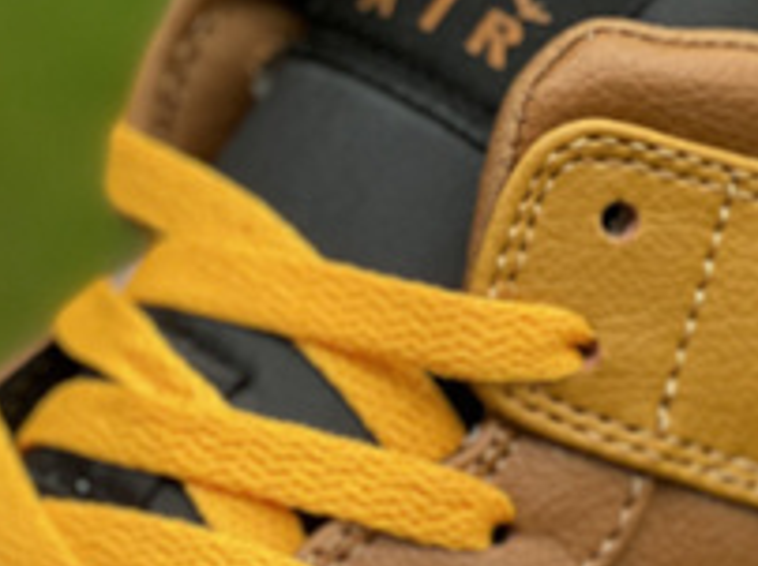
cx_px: 19
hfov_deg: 8.4
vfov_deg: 6.2
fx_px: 5140
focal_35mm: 235
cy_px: 812
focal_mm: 7.5
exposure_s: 1/121
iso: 80
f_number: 2.2
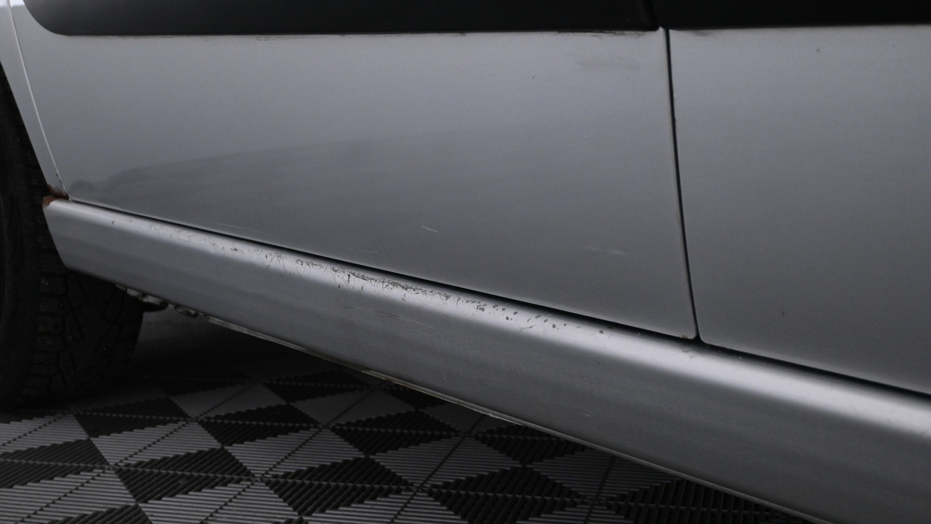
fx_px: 1032
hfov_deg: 48.6
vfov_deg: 28.5
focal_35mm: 42
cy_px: 285
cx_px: 466
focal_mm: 26.5
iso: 1600
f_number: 4.5
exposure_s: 1/50
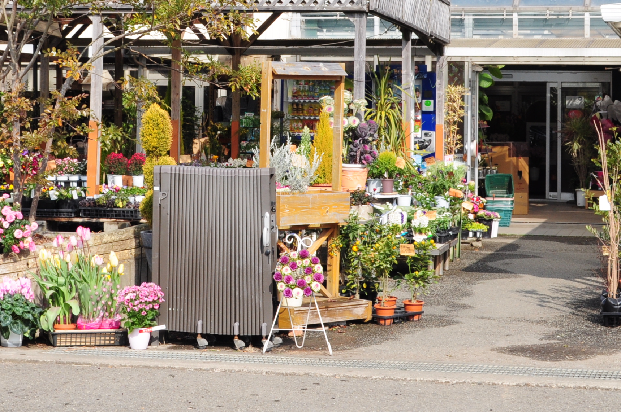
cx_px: 219
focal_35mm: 101
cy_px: 35
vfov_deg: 13.4
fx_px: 1740
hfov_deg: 20.2
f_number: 11
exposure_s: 1/250
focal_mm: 36
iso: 320
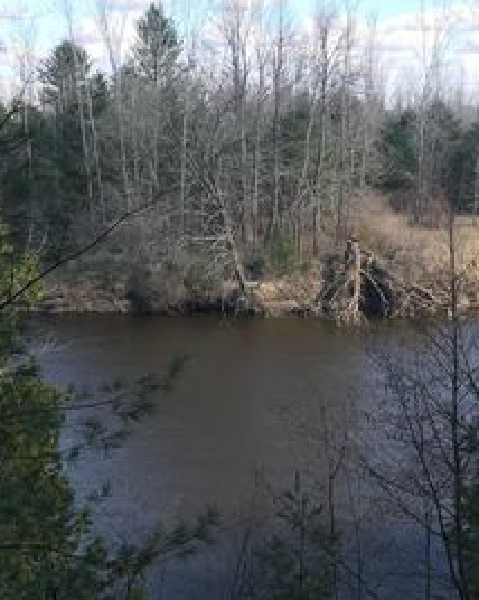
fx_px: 905
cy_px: 362
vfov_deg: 36.5
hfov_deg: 29.1
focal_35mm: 51
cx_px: 367
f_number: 1.8
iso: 20
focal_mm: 3.99
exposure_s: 1/425
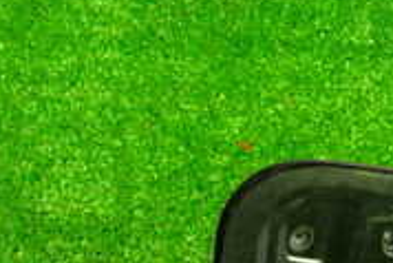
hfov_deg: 17.0
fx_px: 1147
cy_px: 343
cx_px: 640
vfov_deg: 12.6
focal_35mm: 105
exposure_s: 1/15
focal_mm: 5.4
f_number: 2.3
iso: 800
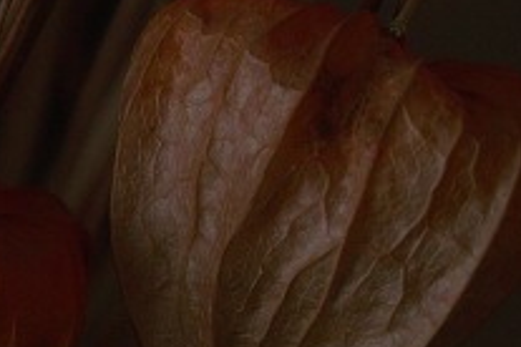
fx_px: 2938
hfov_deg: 9.8
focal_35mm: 203
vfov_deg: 6.8
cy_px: 308
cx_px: -294
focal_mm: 24.2
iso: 200
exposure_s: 1/25
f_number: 2.8
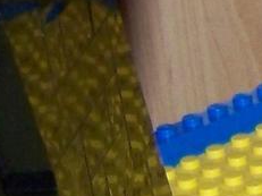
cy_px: 248
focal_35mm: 253
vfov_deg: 5.8
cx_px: 839
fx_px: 1914
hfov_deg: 6.9
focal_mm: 6.3
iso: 200
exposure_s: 1/30
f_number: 2.8
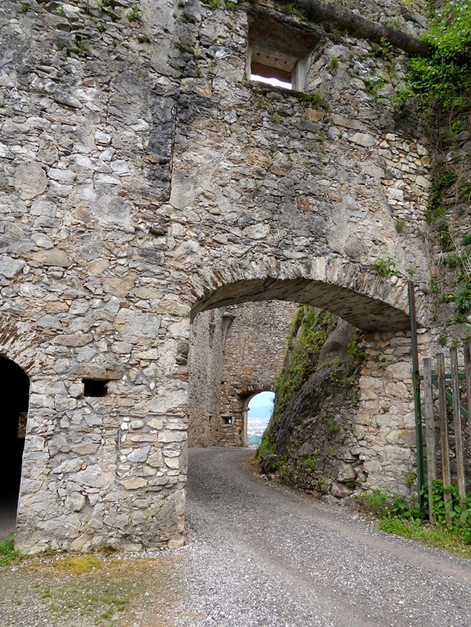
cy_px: 314
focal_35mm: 24
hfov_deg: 56.8
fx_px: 435
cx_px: 236
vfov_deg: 71.6
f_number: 2.8
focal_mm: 4.3
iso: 100
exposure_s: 1/400
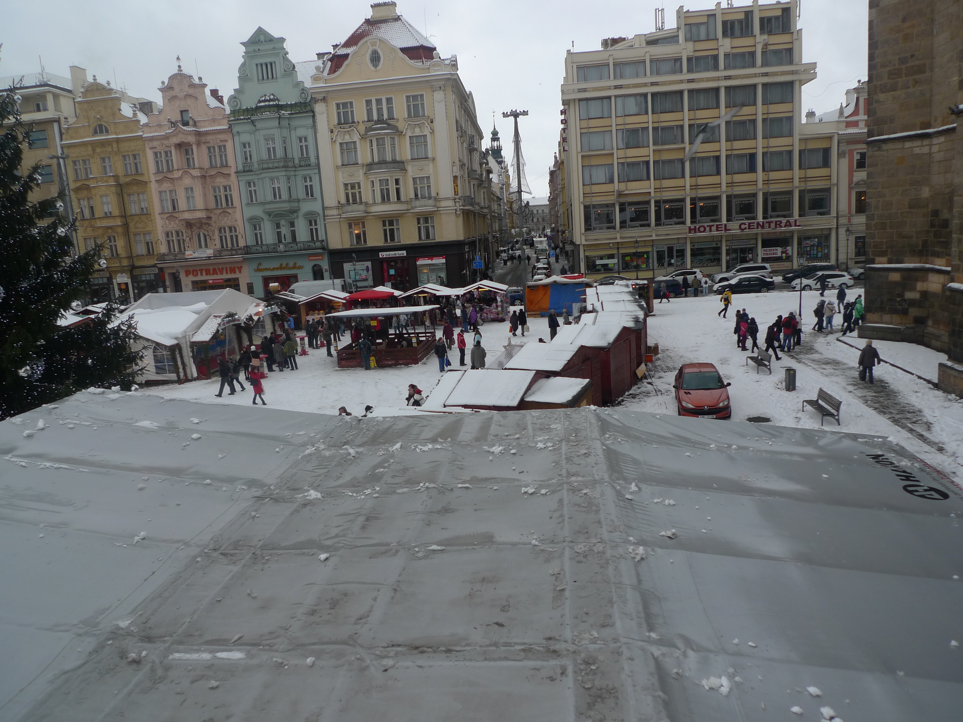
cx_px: 482
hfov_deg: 71.6
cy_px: 361
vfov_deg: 56.8
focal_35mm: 24
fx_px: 668
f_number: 2.8
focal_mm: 5.1
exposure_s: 1/400
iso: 80
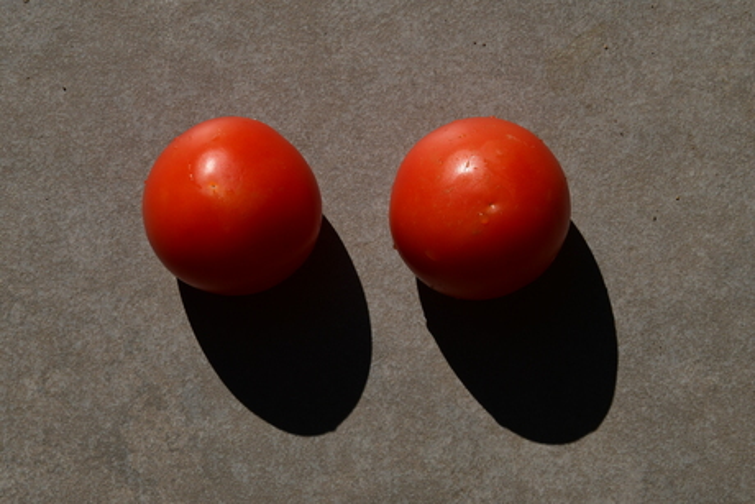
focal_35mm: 140
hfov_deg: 14.6
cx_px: 378
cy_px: 252
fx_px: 2937
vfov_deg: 9.8
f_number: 11
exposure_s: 1/400
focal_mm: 70
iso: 125
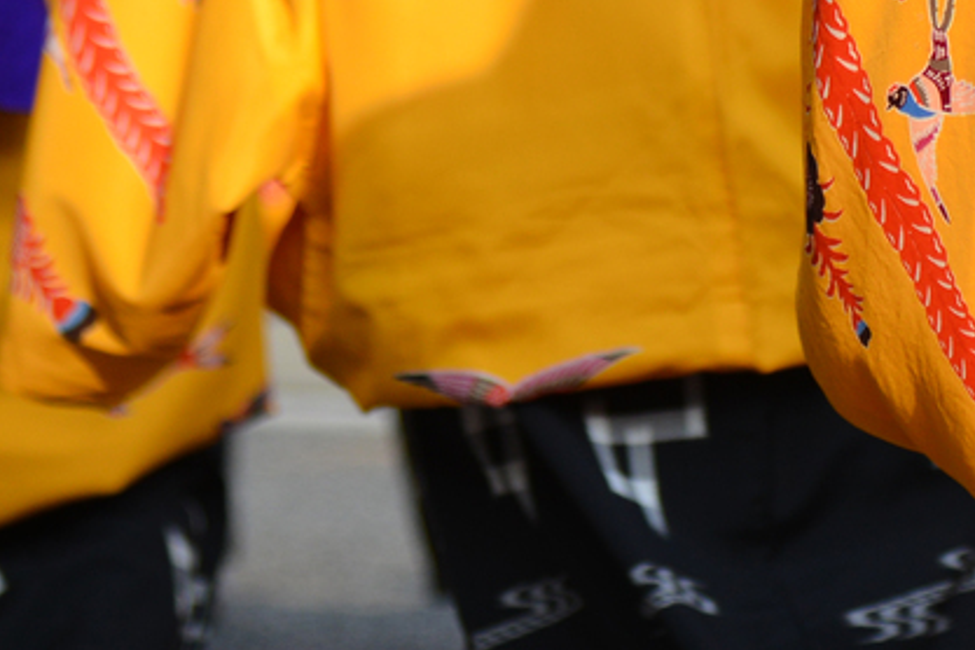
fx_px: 13622
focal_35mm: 503
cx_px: 711
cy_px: -690
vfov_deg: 2.7
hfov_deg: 4.1
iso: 200
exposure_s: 1/640
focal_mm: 105
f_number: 4.5
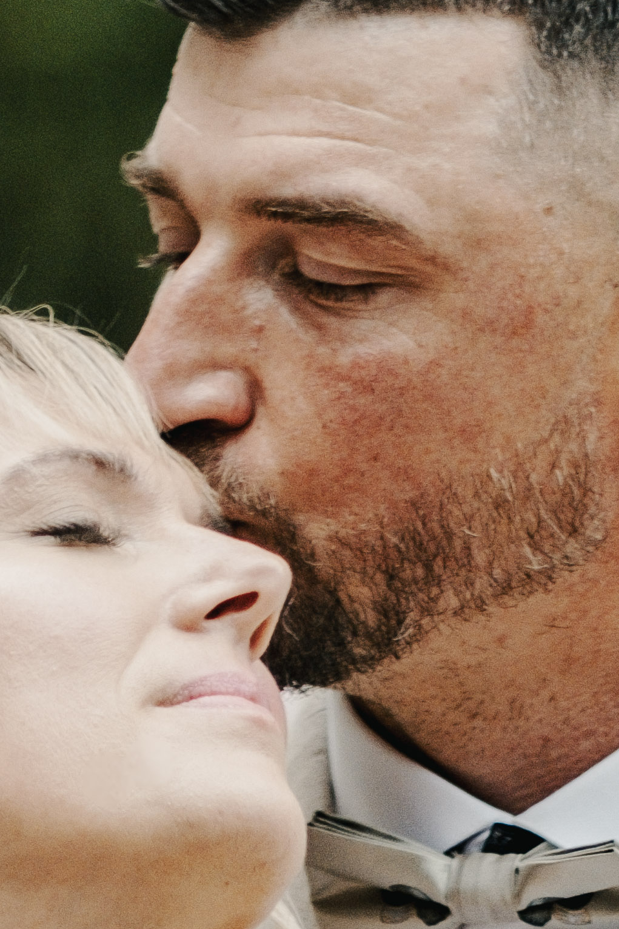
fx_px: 10932
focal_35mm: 424
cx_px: 257
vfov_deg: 4.8
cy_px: 1548
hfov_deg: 3.2
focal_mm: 56
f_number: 1.4
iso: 400
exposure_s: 1/4000
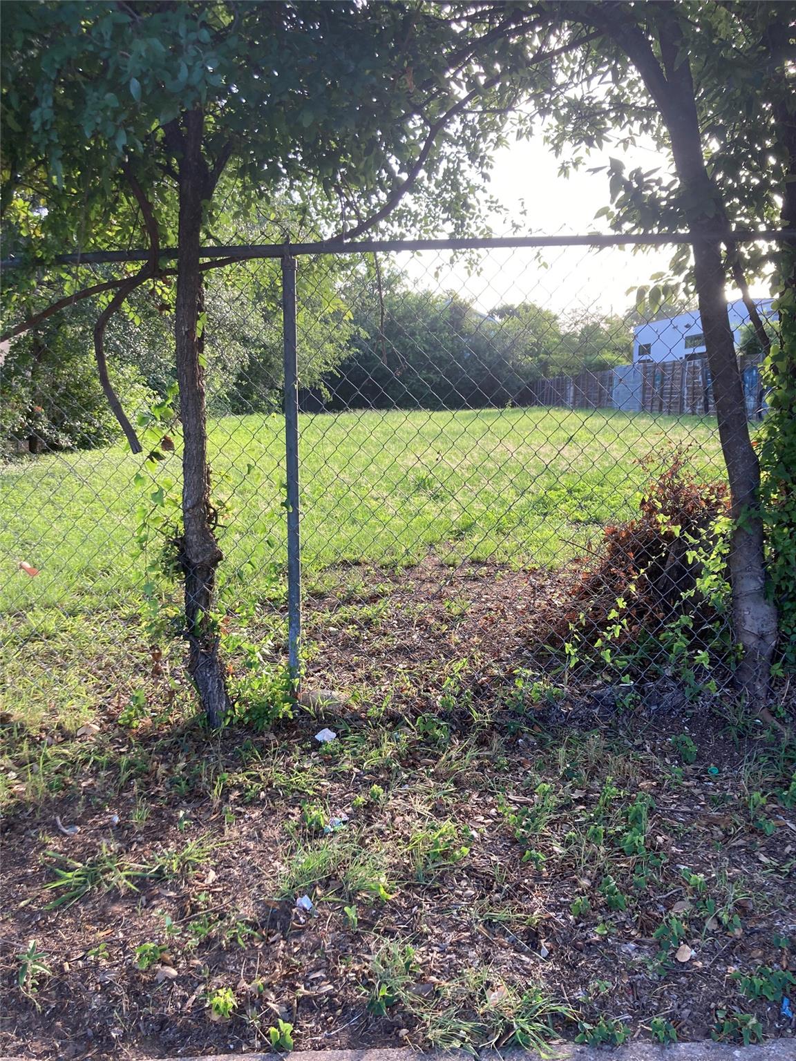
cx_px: 398
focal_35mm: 28
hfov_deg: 49.7
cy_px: 530
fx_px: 858
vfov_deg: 63.4
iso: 20
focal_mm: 3.99
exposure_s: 1/153
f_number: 1.8
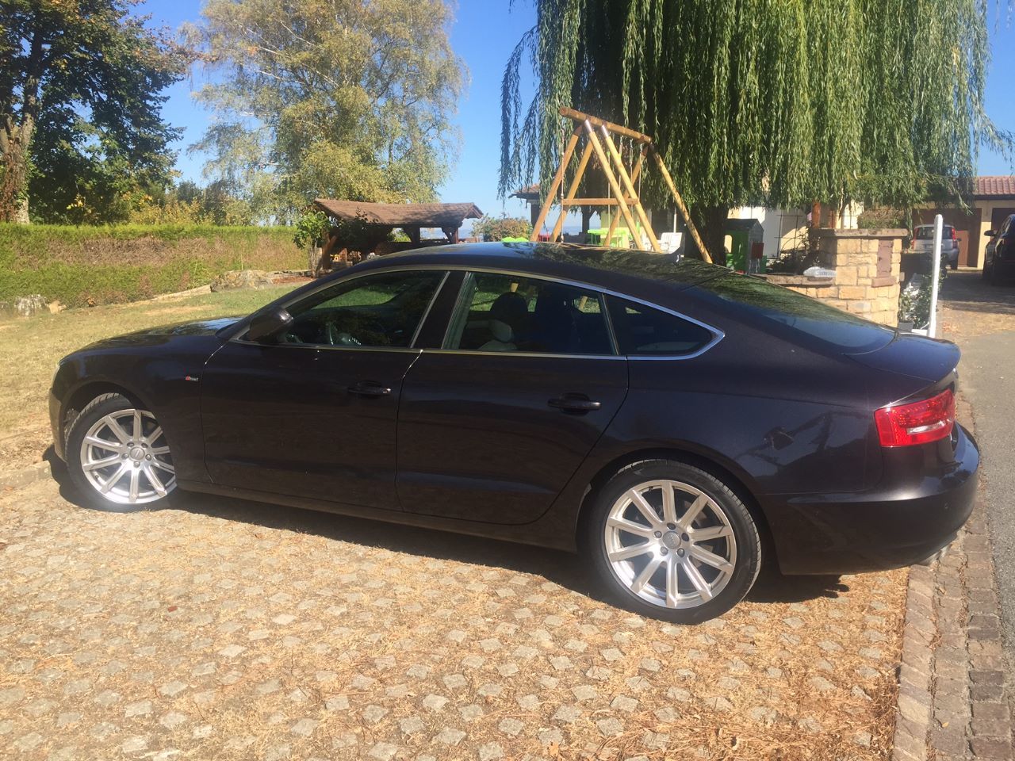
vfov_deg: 48.2
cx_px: 508
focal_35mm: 29
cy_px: 380
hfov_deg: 61.7
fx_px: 850
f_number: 2.2
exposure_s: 1/1099
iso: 32
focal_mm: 4.15
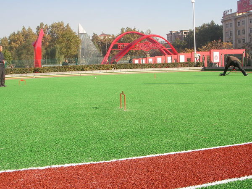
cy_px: 94
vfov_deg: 37.7
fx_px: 277
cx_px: 126
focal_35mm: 38
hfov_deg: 49.0
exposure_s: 1/148
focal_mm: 6.3
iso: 50
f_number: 6.6
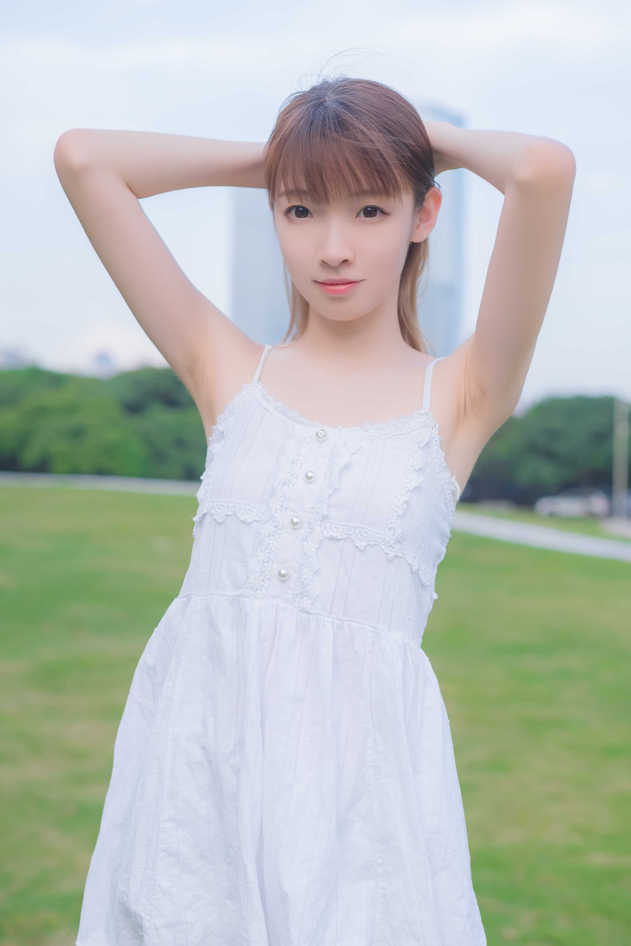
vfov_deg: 39.6
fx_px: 1313
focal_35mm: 50
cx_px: 340
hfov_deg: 27.0
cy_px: 501
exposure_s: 1/1000
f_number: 2.2
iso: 160
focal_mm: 35
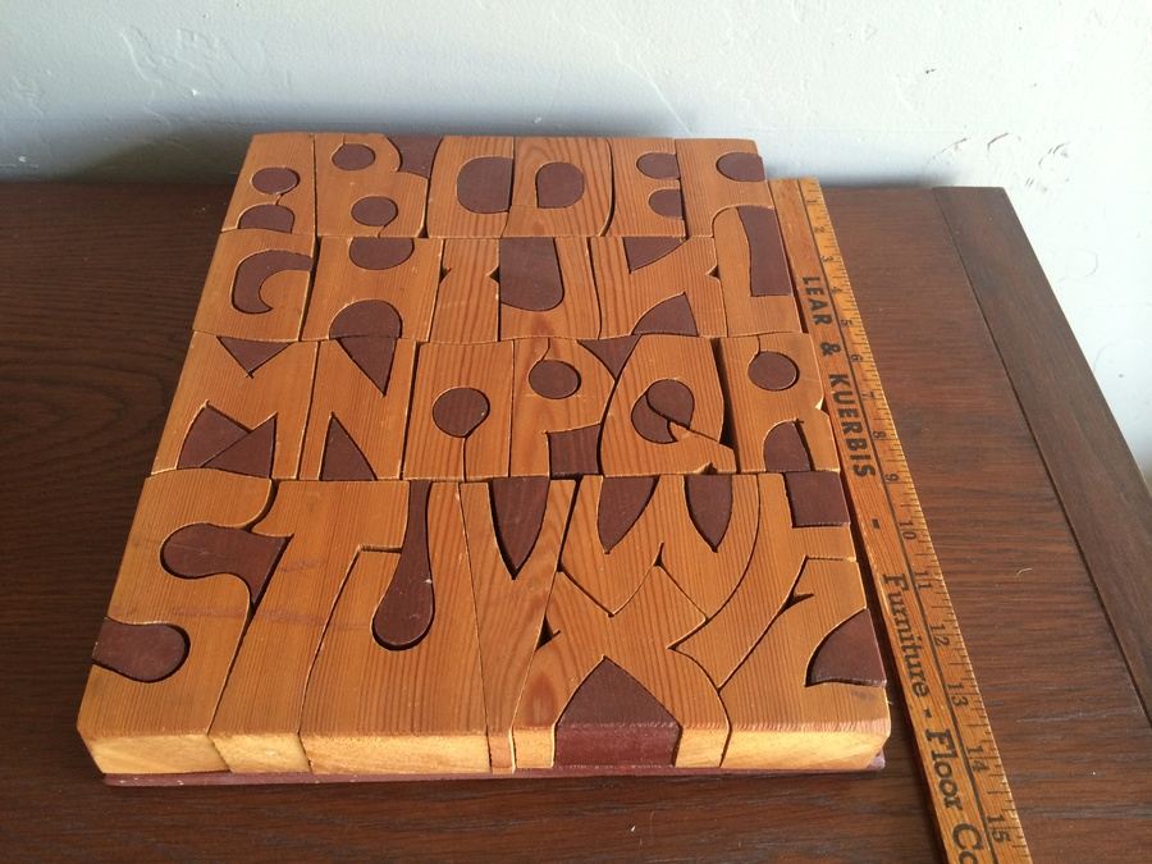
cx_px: 576
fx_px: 998
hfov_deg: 60.0
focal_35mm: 30
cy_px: 432
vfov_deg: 46.8
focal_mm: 4.12
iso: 100
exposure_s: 1/30
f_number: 2.2
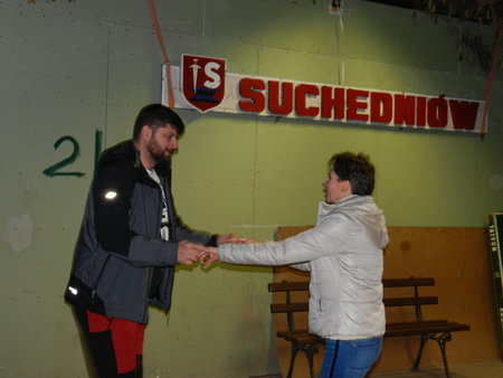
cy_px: 189
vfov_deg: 31.5
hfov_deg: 41.2
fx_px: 669
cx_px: 252
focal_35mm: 46
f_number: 4.2
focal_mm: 8.1
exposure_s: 1/30
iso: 200
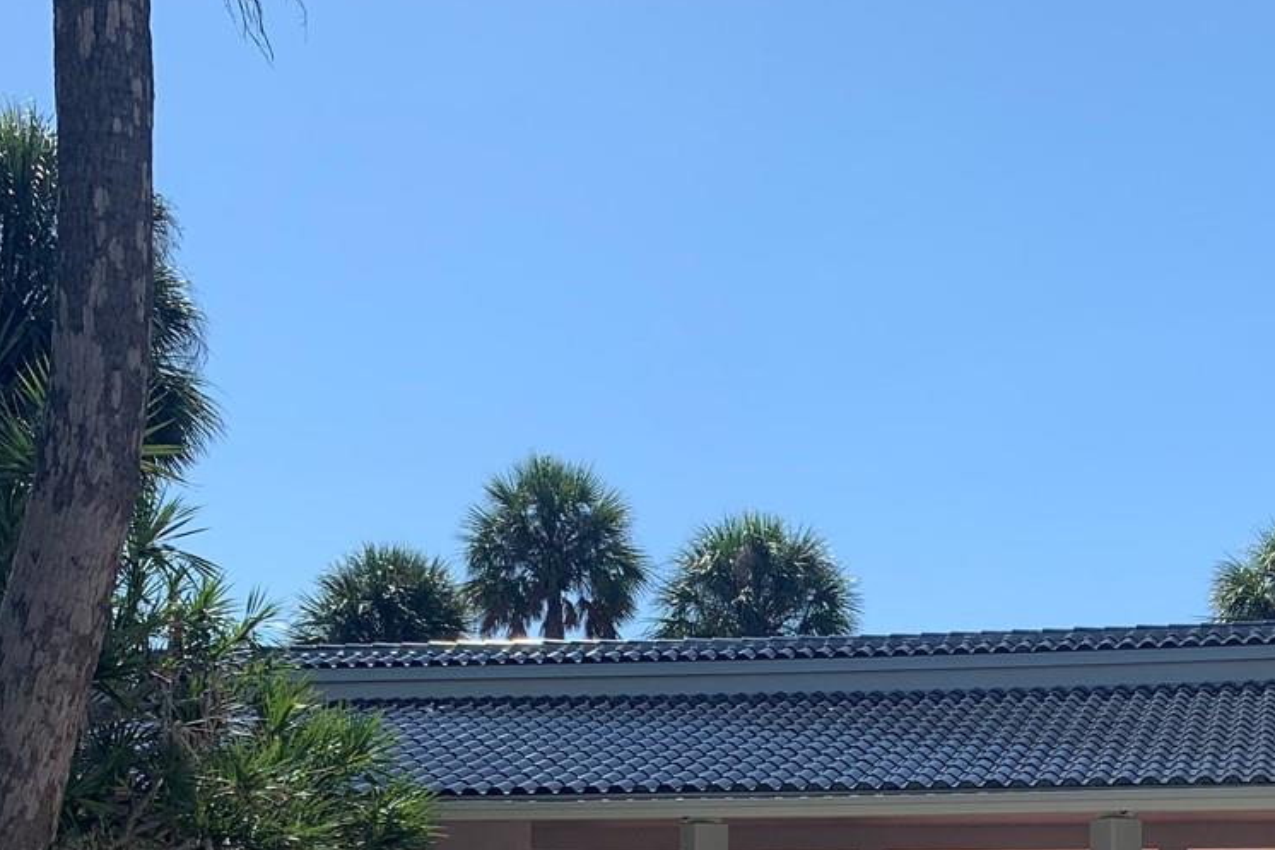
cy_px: 951
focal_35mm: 58
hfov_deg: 34.0
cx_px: 892
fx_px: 2054
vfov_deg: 22.0
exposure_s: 1/2994
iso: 25
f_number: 1.8
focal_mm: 4.25
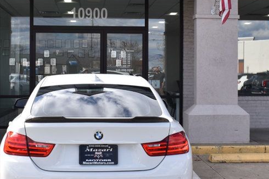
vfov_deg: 19.7
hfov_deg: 29.3
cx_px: 132
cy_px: 76
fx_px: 515
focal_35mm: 69
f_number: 8
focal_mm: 22
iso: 200
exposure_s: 1/400
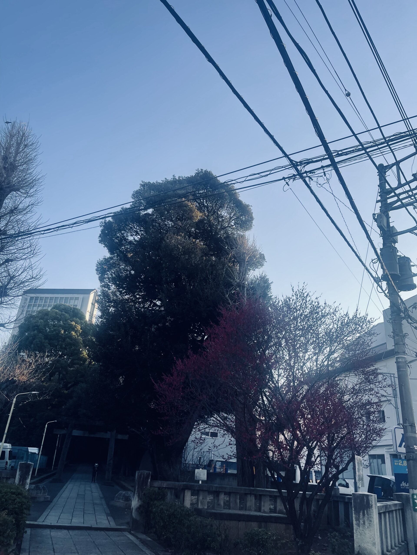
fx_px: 402
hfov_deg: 54.9
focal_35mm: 25
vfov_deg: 69.4
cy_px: 278
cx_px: 208
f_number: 1.6
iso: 32
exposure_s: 1/1387
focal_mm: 5.1
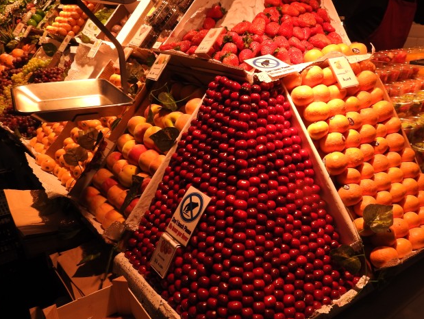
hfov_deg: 58.2
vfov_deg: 45.5
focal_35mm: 31
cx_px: 234
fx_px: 380
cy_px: 166
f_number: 3.3
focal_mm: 4.3
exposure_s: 1/50
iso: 100
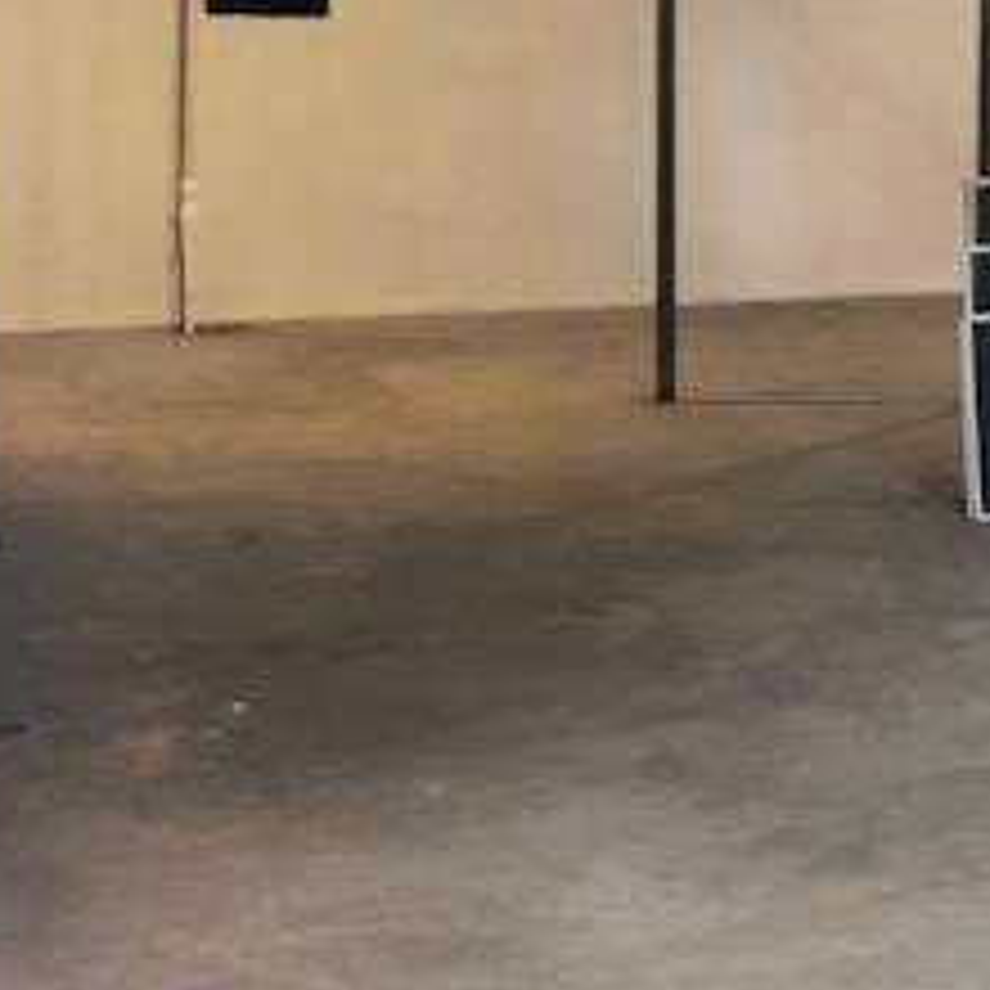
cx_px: 810
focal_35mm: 72
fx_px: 2330
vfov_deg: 23.9
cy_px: 346
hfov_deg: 23.6
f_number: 1.8
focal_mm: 3.99
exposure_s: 1/15
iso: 80
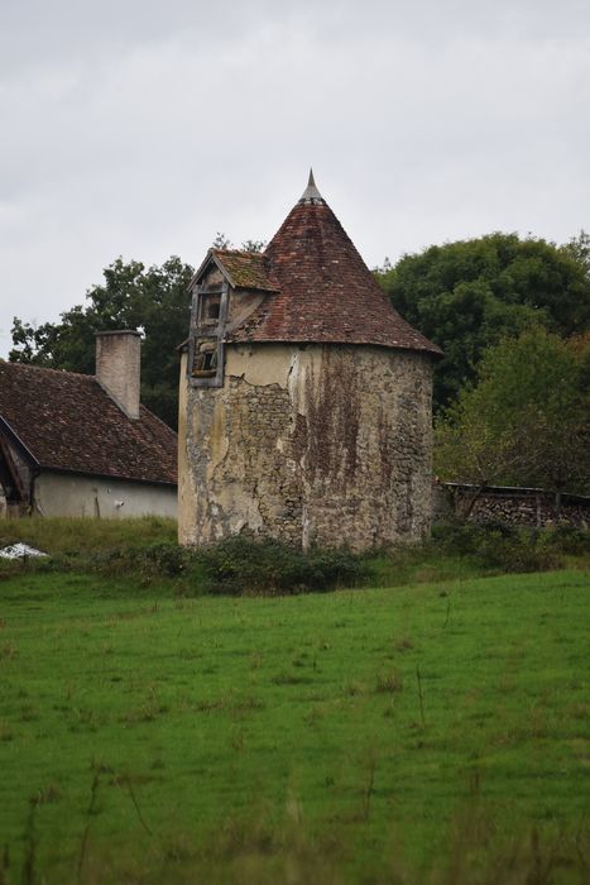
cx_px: 295
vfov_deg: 6.9
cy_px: 442
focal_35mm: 300
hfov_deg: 4.6
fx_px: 7371
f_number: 5.6
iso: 400
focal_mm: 200
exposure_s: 1/1250
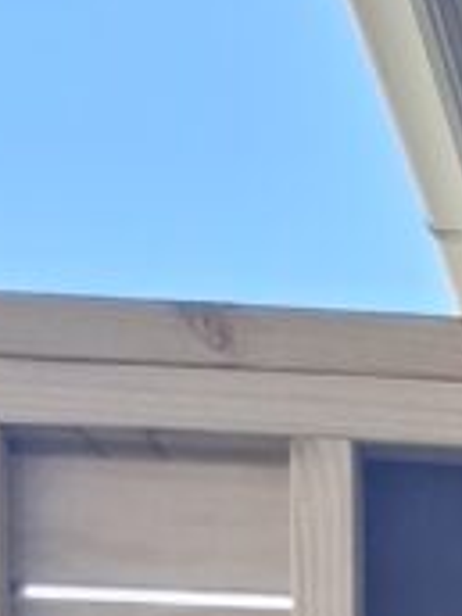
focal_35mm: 190
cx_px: 1415
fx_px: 3381
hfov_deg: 7.0
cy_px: 2036
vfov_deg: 8.3
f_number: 1.8
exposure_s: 1/331
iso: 32
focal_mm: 4.69
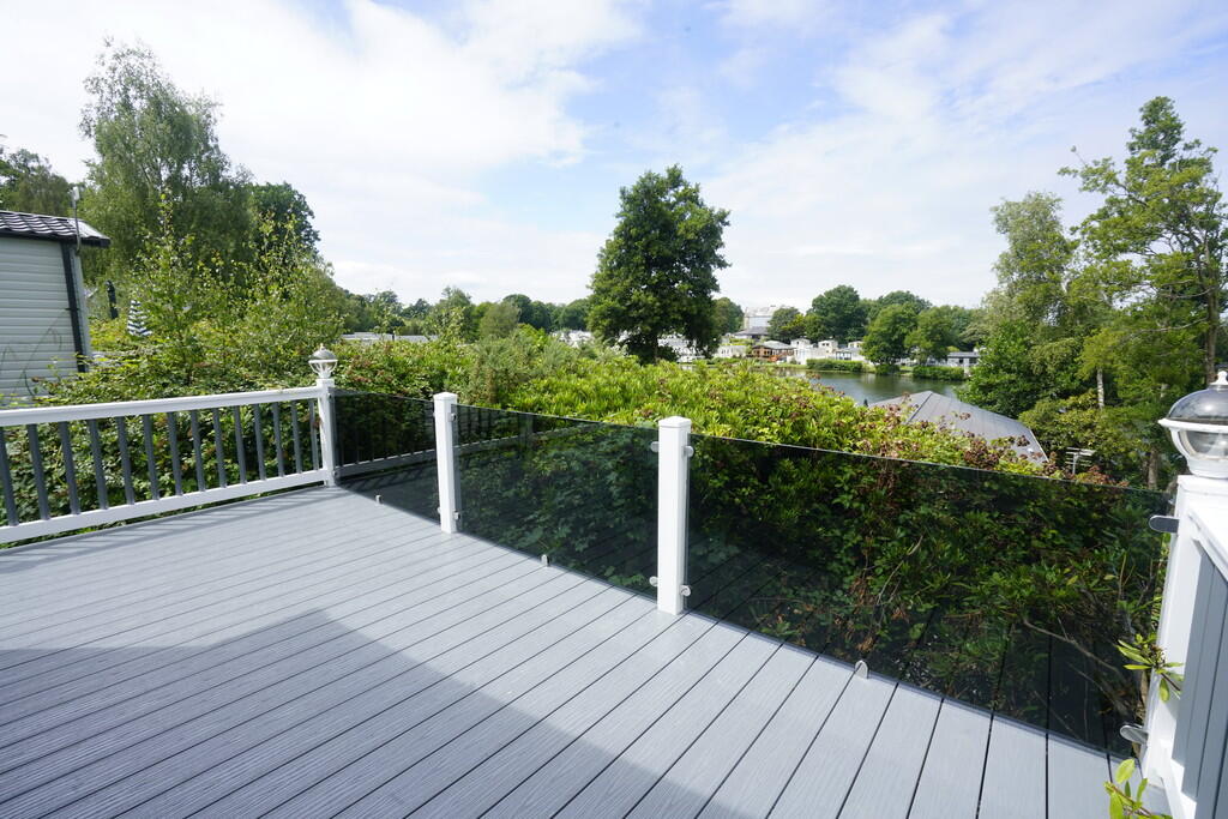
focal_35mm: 16
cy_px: 410
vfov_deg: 73.8
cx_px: 614
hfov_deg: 96.7
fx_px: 546
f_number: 16
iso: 200
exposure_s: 1/60
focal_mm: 16
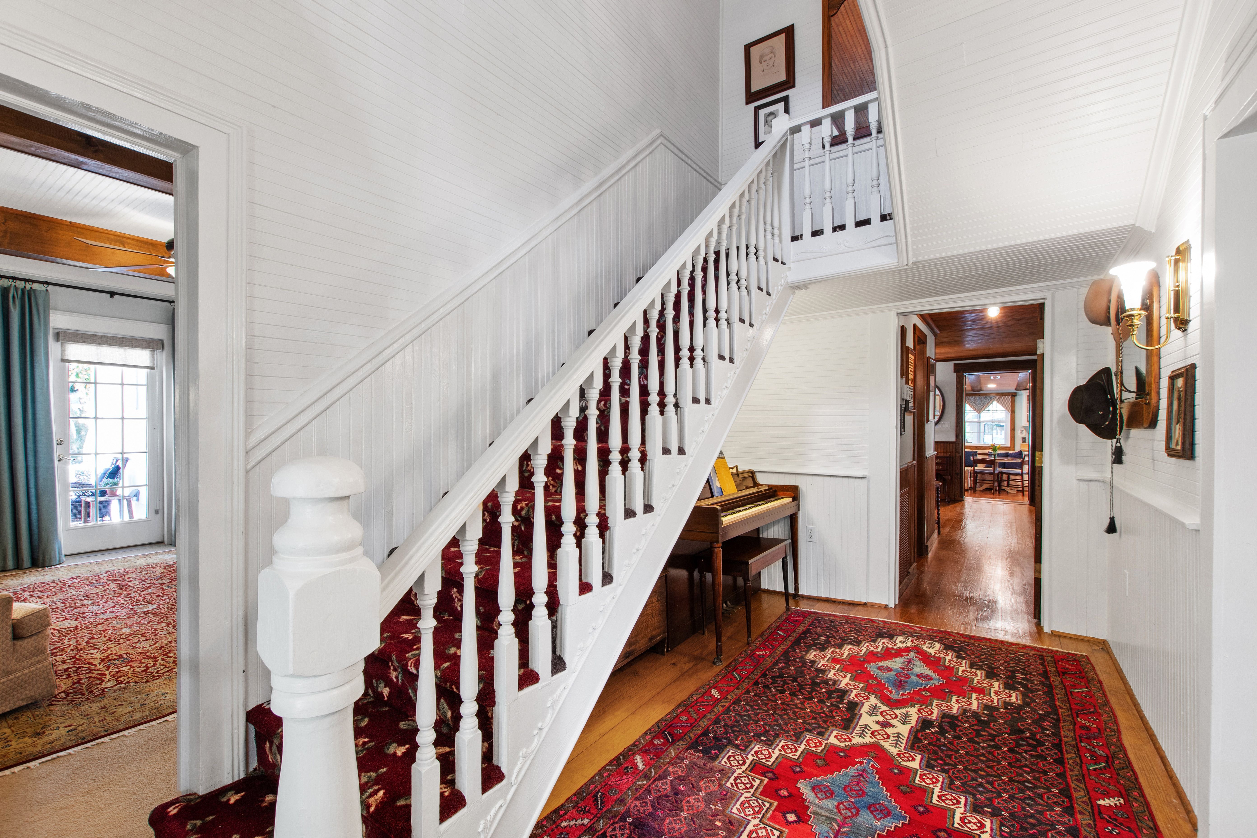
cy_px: 419
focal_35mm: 15
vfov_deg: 77.3
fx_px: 524
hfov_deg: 100.4
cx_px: 628
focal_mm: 10
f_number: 8
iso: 100
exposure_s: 1
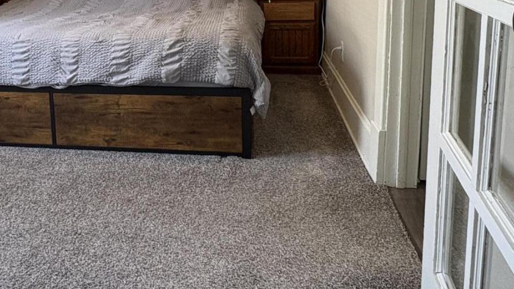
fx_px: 504
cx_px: 167
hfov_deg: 52.8
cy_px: 27
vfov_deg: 30.5
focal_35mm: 37
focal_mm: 2.22
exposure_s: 1/60
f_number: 2.2
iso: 320
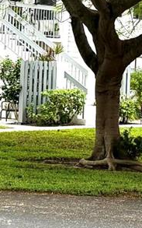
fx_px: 1103
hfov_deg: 7.2
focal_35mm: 178
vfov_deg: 11.7
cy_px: 58
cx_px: -75
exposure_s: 1/364
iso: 80
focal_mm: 6.76
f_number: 1.78
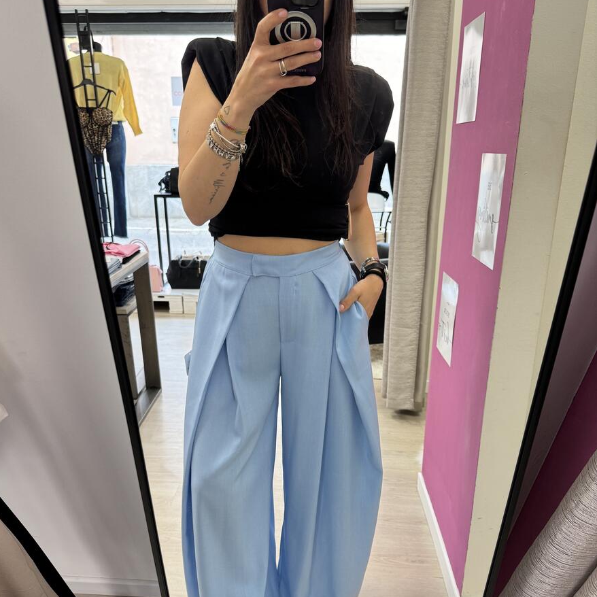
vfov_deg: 55.3
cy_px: 355
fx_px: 566
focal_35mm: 29
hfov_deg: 55.6
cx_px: 292
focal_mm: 6.76
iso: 125
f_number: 1.78
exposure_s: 1/100
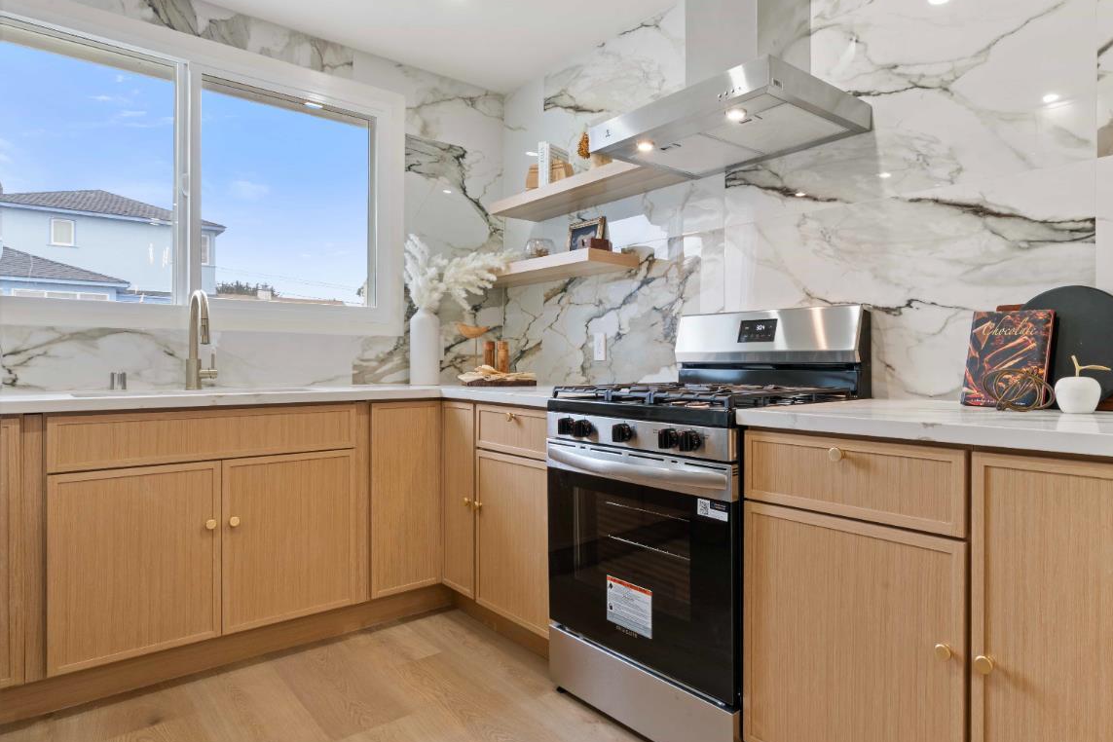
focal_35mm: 21
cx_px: 698
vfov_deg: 59.5
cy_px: 370
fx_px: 649
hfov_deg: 79.7
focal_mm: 16
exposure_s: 1/1.67
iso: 250
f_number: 14
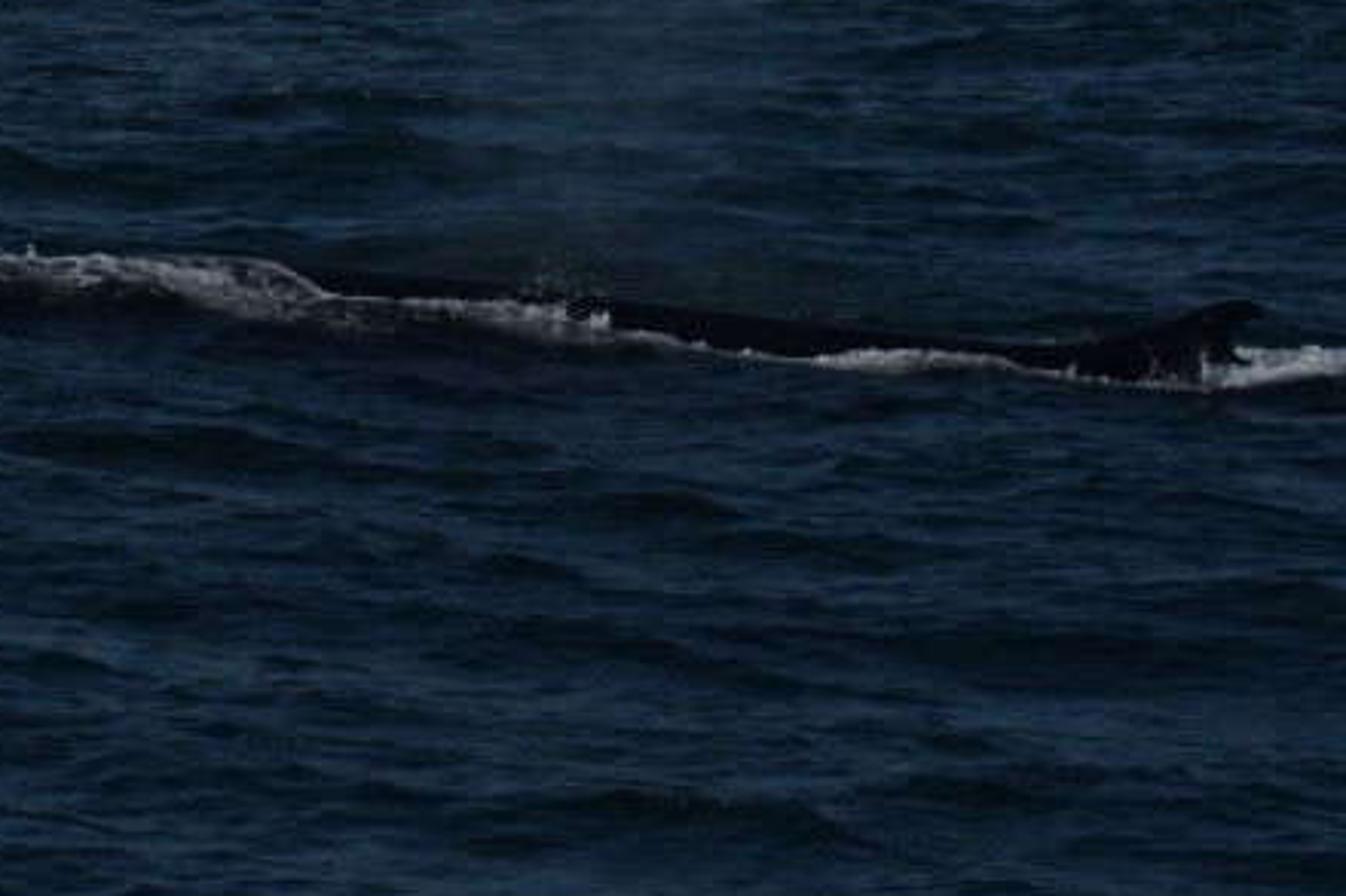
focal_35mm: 276
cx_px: 113
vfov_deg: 5.0
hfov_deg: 7.4
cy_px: -168
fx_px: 10323
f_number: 7.1
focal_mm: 75
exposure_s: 1/4000
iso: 200
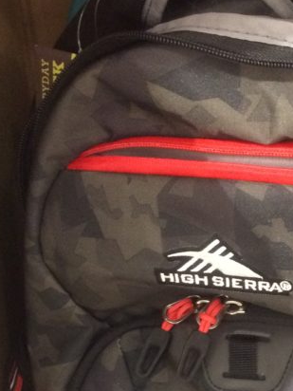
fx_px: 813
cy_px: 301
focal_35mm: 72
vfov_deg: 26.6
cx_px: 311
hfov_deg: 19.7
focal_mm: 4.15
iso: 320
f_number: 2.2
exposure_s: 1/15
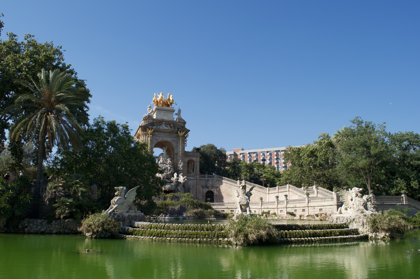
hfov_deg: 67.4
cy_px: 140
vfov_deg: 47.8
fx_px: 315
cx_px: 210
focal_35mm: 27
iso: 200
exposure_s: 1/400
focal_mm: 18
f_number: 10
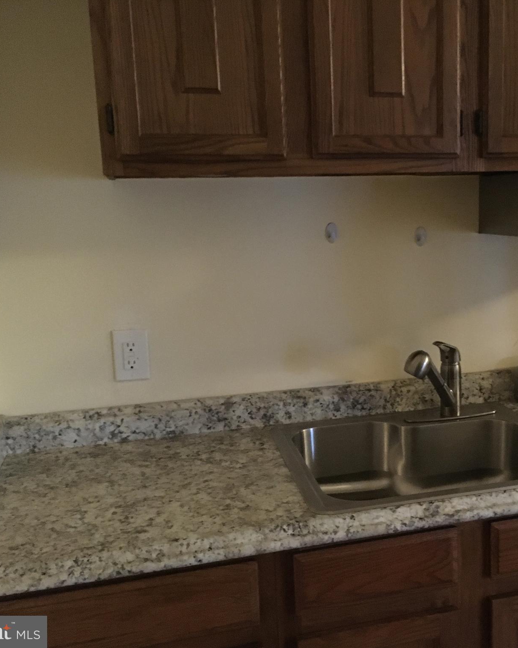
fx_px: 729
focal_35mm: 38
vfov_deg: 47.9
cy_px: 324
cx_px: 376
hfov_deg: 38.3
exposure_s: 1/15
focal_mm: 4.15
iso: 500
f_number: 2.2
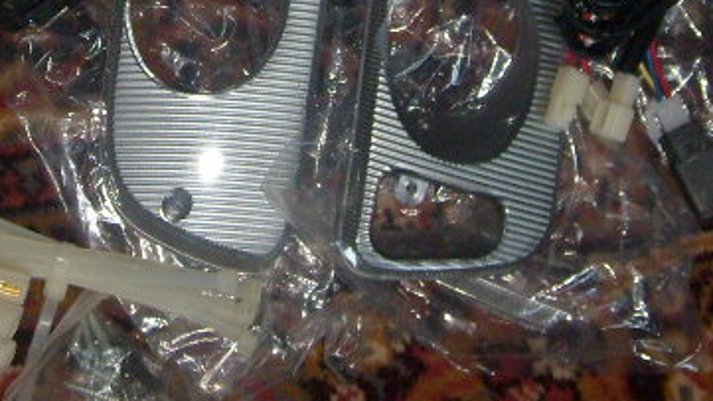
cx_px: 174
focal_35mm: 133
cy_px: -91
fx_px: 2514
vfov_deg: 9.0
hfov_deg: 16.1
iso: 100
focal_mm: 7.2
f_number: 3
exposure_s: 1/30
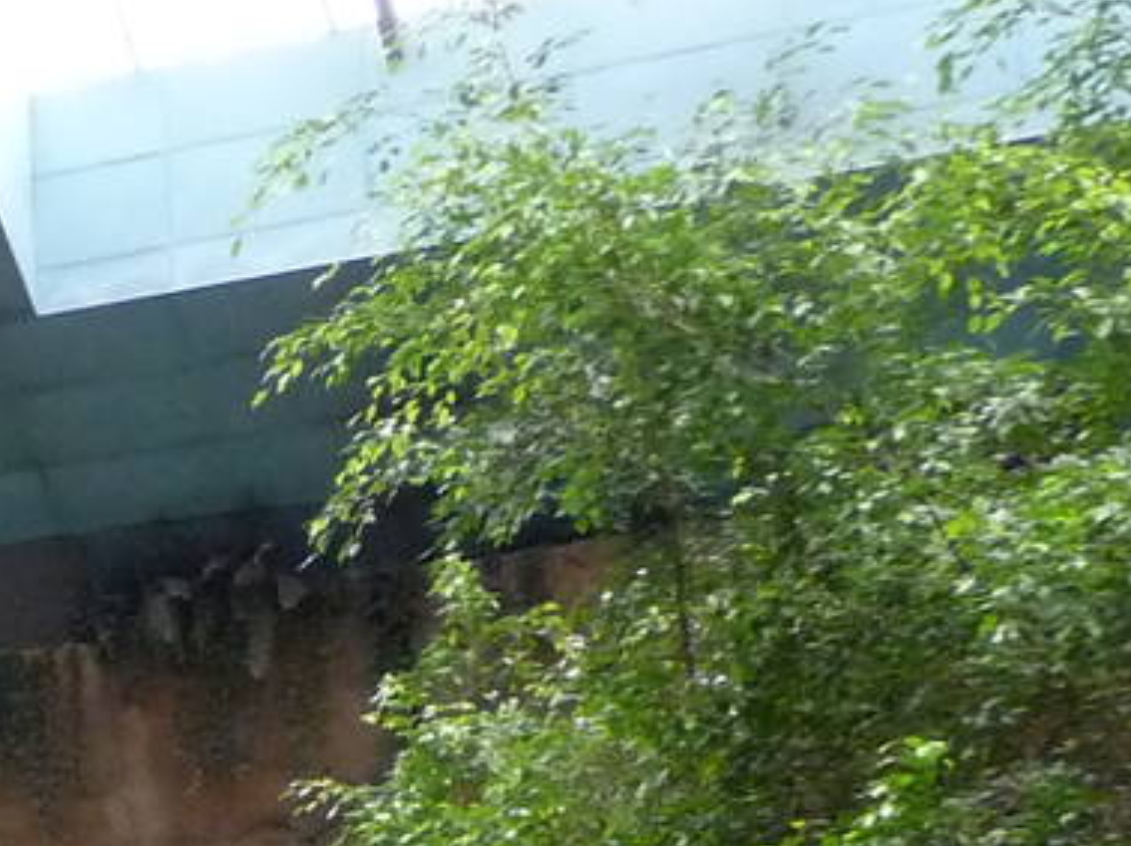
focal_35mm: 127
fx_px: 4147
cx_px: -1062
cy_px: 1333
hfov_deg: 13.5
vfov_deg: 11.1
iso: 400
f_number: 3.4
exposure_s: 1/100
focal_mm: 5
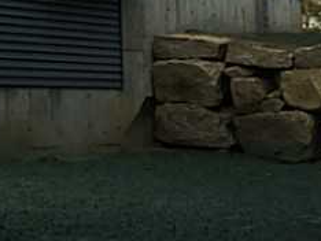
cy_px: -148
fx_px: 919
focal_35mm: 99
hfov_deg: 19.3
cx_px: 0
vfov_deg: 13.8
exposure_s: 1/1041
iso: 32
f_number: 2.2
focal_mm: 4.15
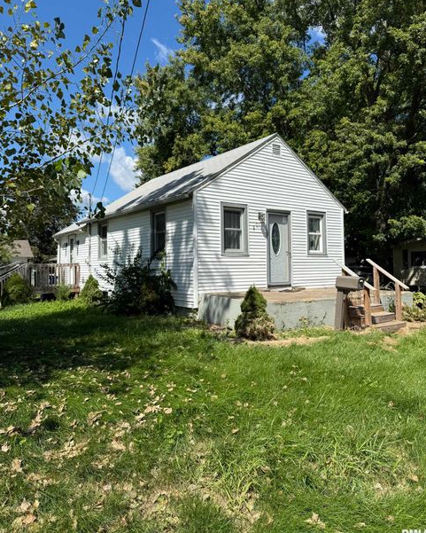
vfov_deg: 65.9
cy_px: 247
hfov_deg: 54.9
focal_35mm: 26
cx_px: 220
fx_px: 410
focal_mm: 6.76
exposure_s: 1/4673
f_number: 1.78
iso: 80
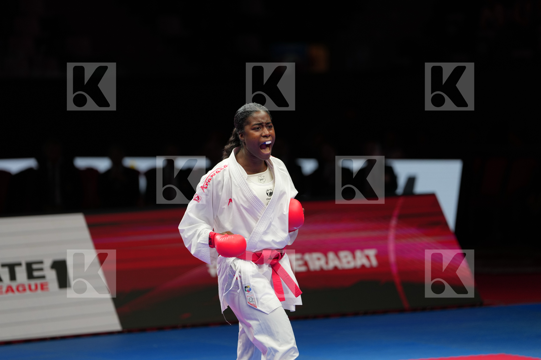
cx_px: 270
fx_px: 2734
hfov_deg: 11.3
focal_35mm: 182
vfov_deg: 7.5
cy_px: 180
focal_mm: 182
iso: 640
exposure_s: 1/1000
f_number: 2.8
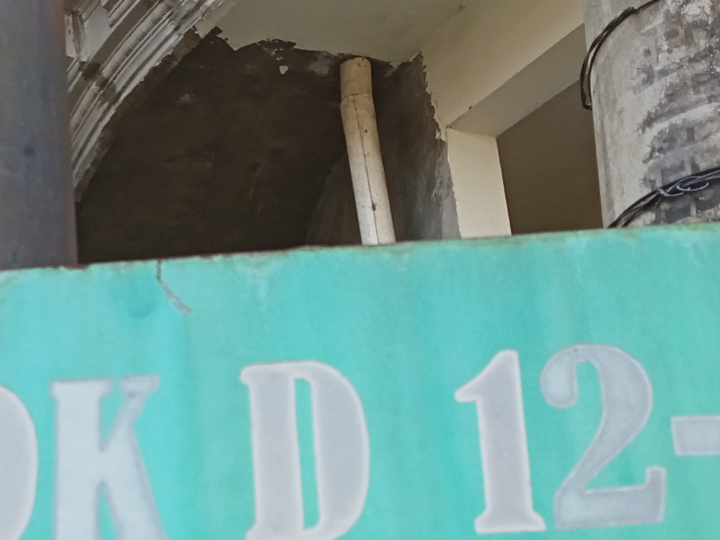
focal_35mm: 60
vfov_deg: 23.8
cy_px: 484
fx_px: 1248
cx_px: 302
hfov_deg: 32.1
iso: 200
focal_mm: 2.79
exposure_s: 1/355
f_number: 2
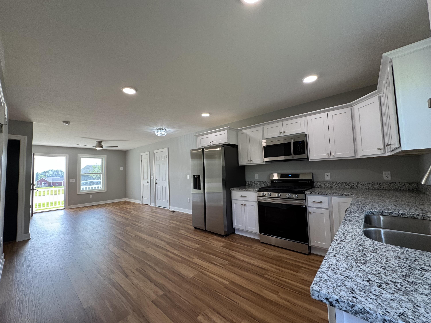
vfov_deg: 85.7
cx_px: 216
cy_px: 162
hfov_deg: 102.1
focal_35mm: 14
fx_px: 174
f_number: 2.2
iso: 100
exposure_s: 1/120
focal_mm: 2.22
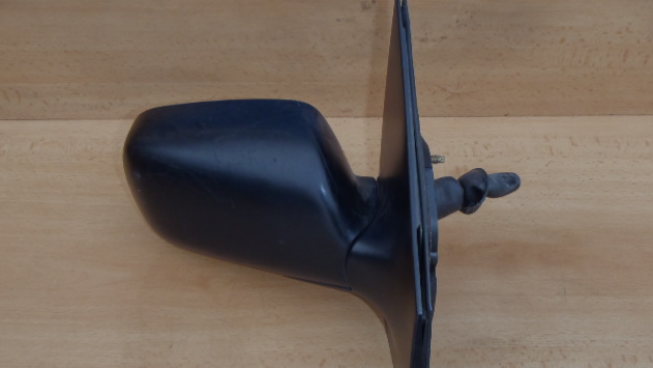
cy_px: 228
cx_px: 324
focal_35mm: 42
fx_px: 727
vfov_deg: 28.3
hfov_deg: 48.4
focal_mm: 6.83
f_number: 4.6
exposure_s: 1/40
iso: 100
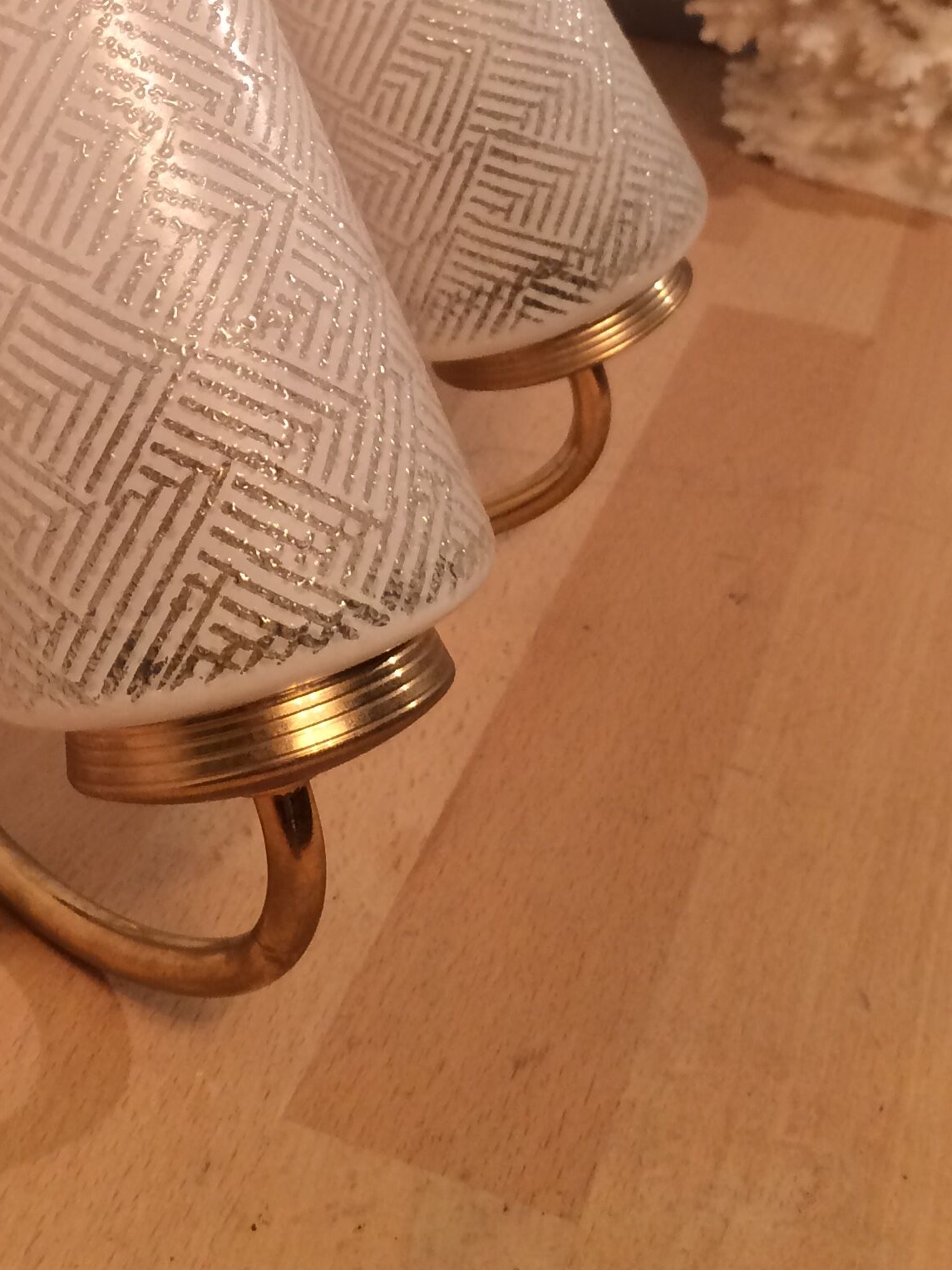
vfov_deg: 29.4
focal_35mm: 62
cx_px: 68
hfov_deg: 23.0
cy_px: 47
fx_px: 2274
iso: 40
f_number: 2.2
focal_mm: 4.15
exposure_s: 1/33
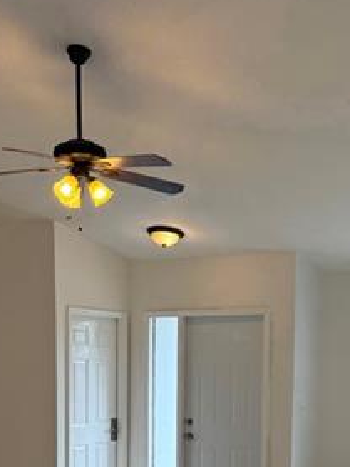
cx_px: 216
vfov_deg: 28.2
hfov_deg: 22.2
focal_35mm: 66
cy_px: 430
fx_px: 890
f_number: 1.78
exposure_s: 1/178
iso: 160
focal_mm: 6.76
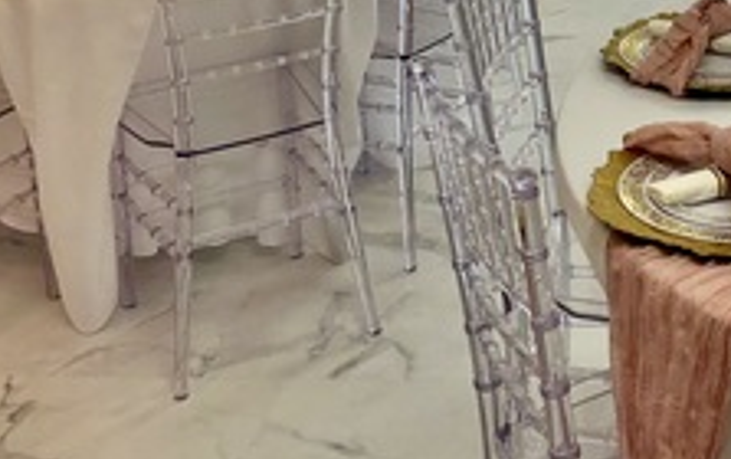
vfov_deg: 16.6
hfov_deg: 26.9
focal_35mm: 74
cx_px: 652
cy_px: -151
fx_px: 1476
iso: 64
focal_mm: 5.7
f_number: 1.5
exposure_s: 1/159
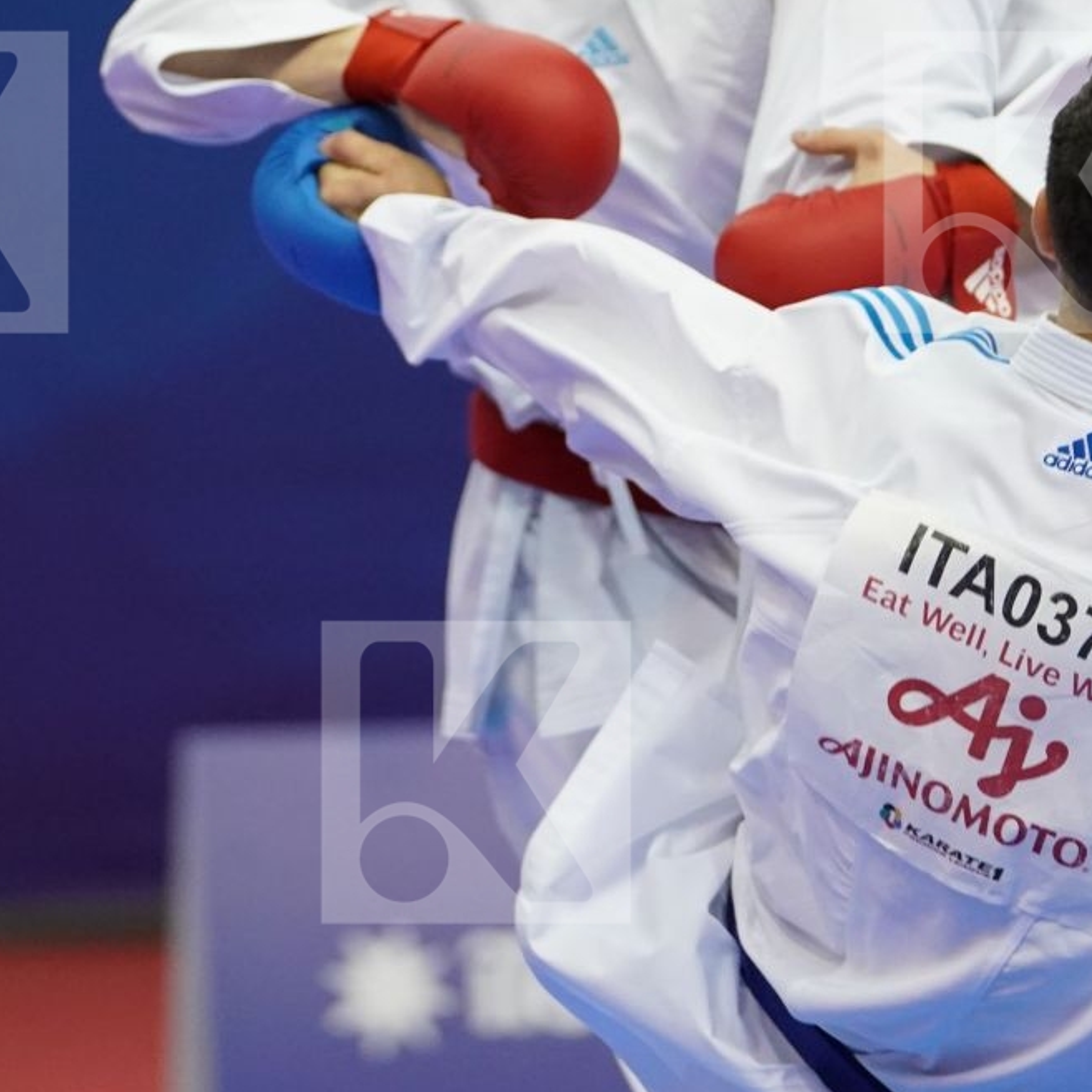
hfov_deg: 4.6
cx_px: 476
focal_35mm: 381
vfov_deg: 4.6
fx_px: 13598
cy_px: 183
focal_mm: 164
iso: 4000
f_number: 2.8
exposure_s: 1/1000
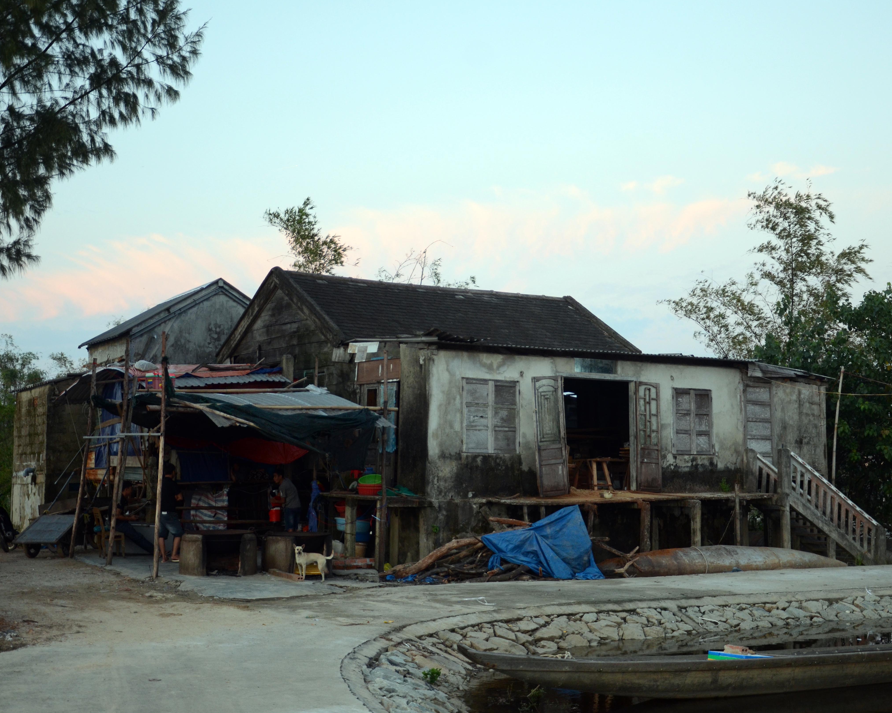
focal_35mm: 48
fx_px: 1267
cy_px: 356
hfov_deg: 38.8
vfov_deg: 31.4
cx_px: 480
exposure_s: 1/80
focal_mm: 28
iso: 640
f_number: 4
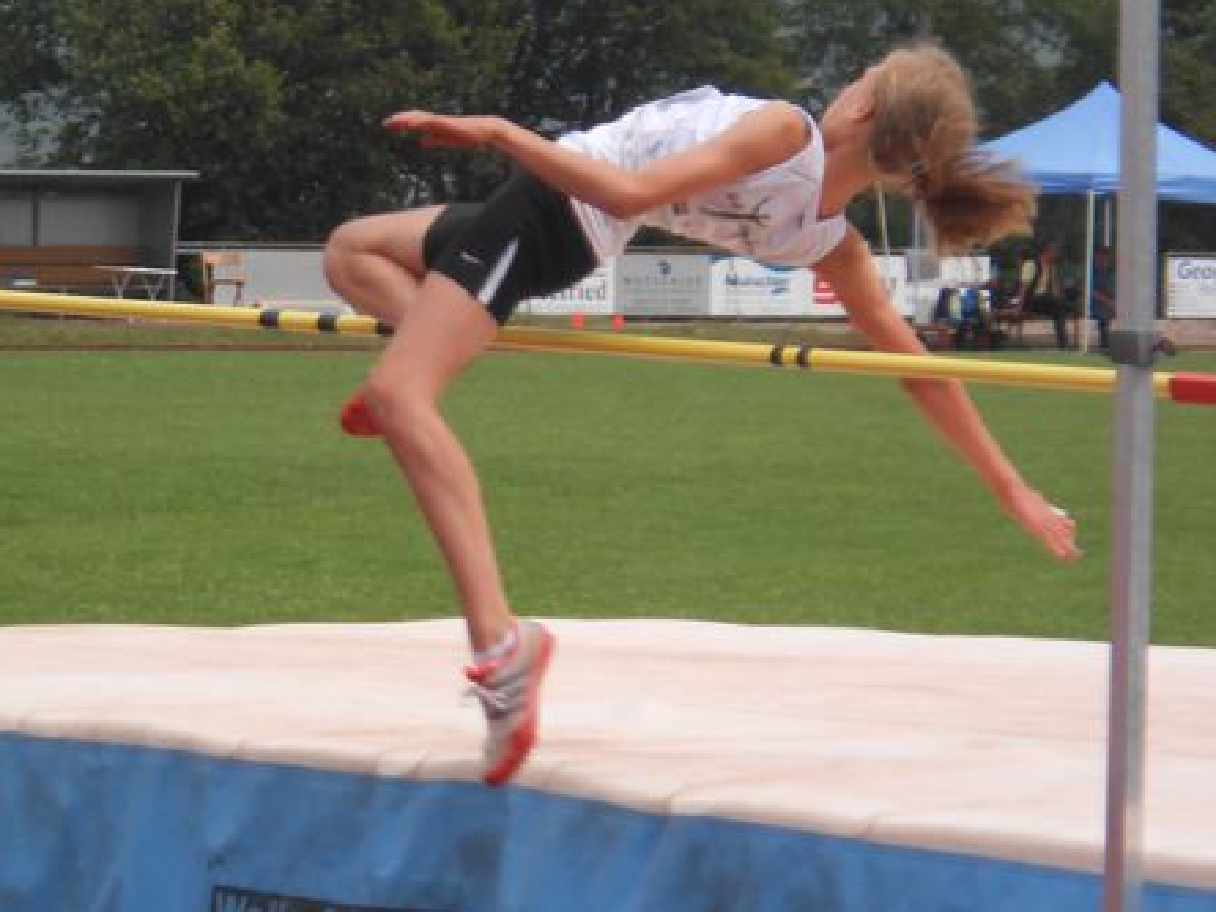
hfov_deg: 8.8
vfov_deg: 6.6
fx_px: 7904
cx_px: 386
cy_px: 466
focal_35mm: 225
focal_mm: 27.6
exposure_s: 1/320
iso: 80
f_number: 6.5
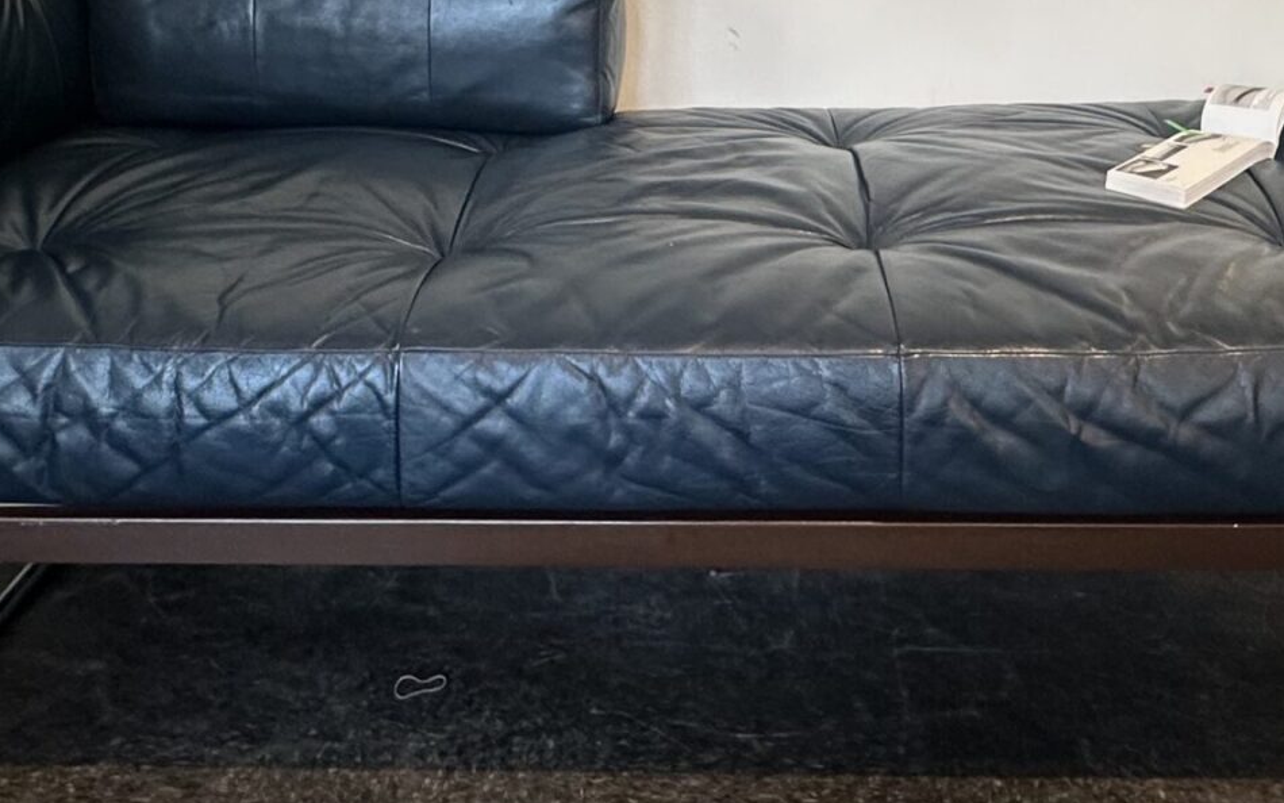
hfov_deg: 49.2
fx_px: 1400
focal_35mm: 40
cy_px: 127
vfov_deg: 31.0
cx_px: 692
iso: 200
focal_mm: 2.22
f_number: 2.2
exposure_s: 1/50
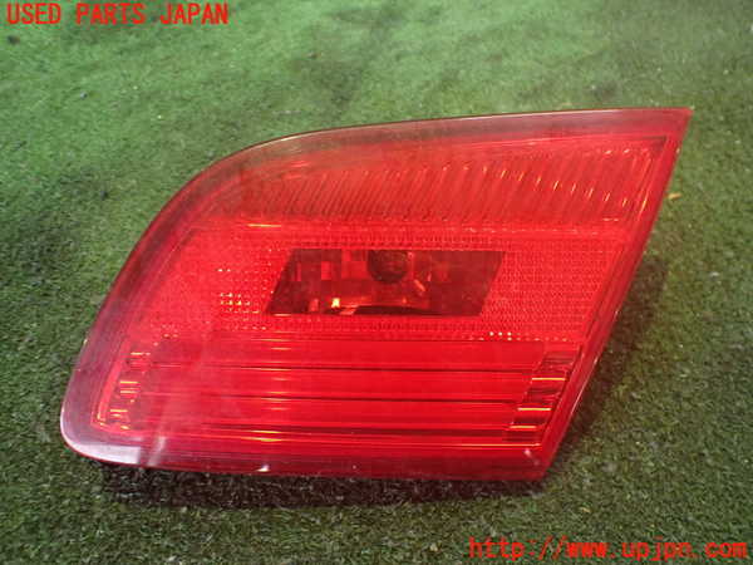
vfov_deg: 46.8
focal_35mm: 30
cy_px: 282
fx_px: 653
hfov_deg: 60.0
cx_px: 376
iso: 800
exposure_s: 1/30
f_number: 2.3
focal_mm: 5.4
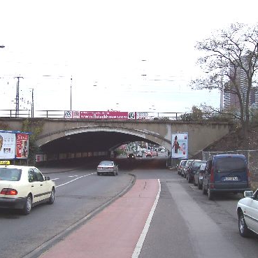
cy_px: 127
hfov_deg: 36.7
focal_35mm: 46
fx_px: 388
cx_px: 114
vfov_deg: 36.8
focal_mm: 5.6
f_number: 2.7
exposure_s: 1/180
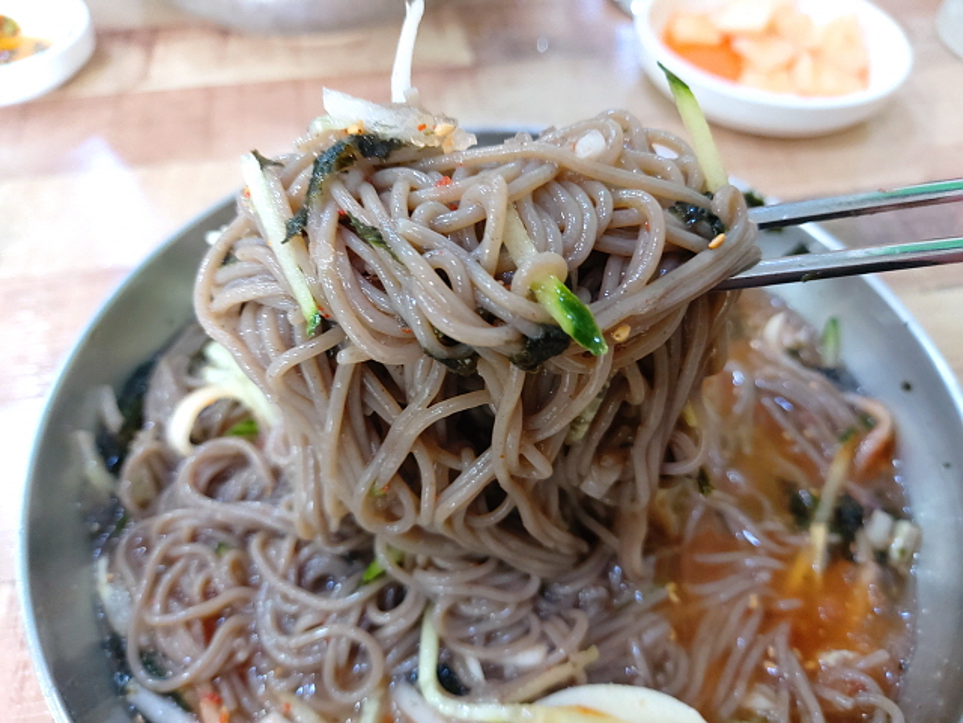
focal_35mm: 25
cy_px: 362
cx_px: 482
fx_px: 695
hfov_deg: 69.4
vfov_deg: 54.9
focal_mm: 4.58
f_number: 2
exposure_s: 1/24
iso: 250
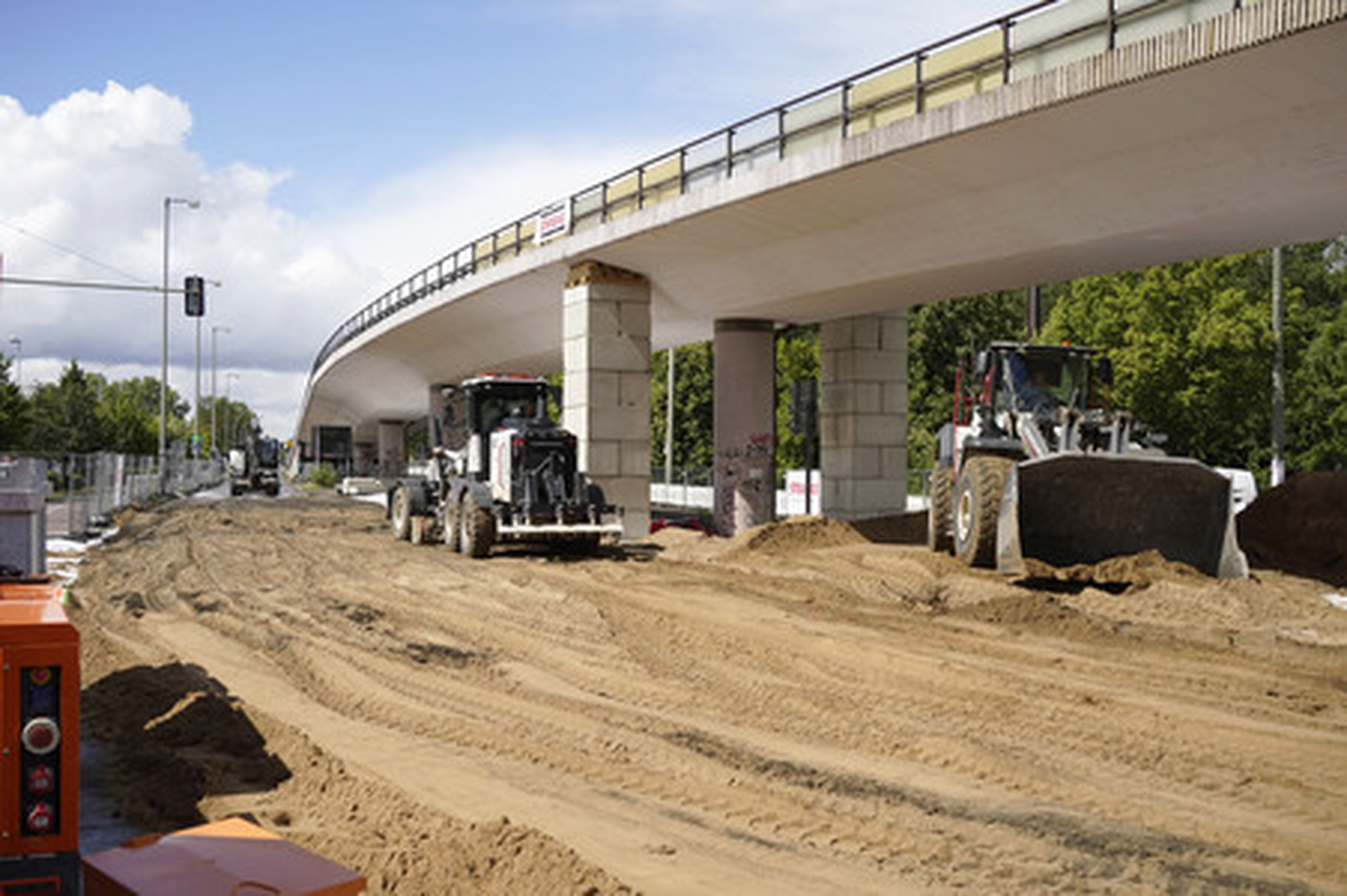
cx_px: 674
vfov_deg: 34.2
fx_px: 1458
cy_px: 448
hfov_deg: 49.6
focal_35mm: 39
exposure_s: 1/1600
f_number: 6.3
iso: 320
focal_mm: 39
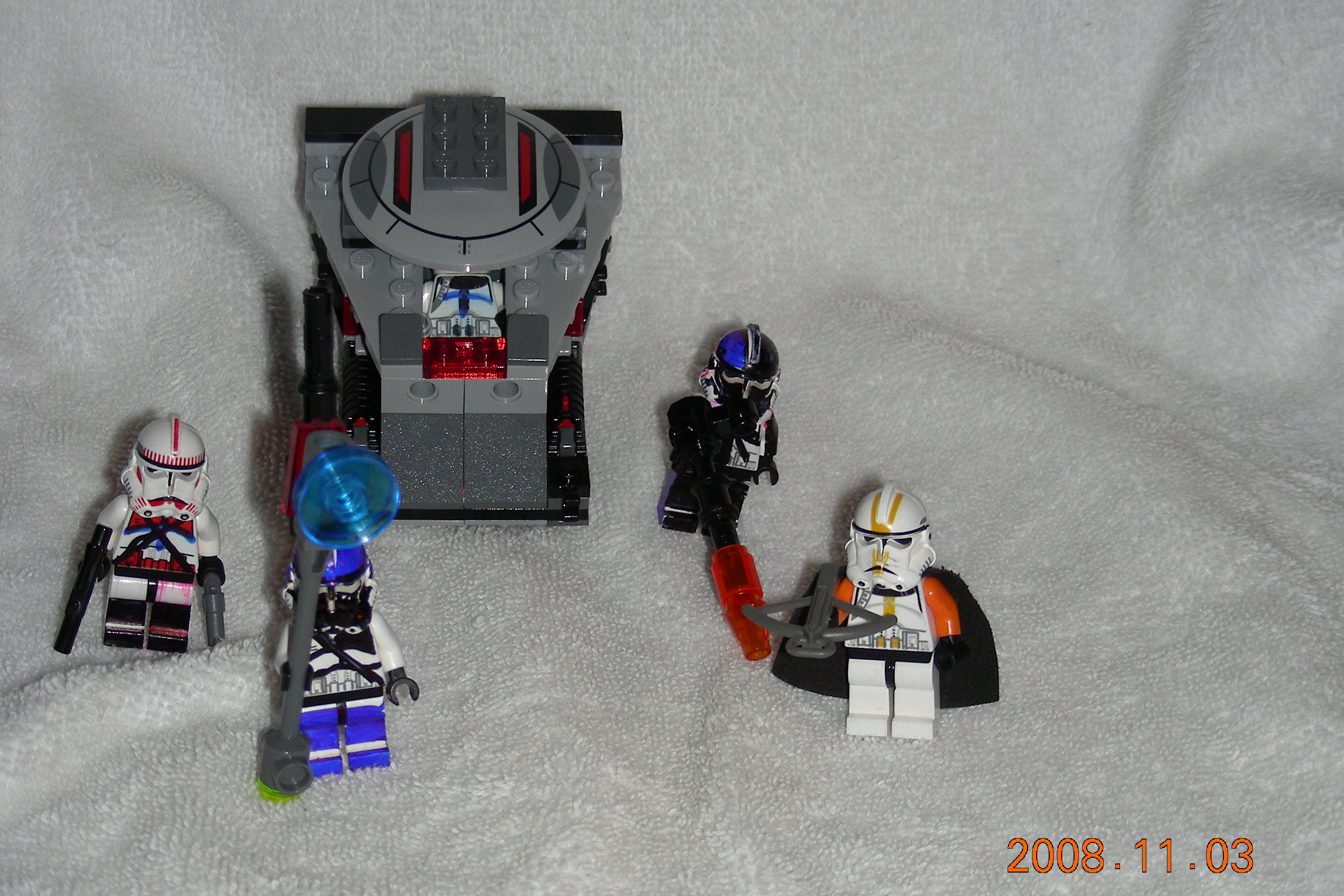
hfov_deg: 27.7
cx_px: 673
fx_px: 2725
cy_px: 456
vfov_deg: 18.7
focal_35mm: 73
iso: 50
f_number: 3.5
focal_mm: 11.7
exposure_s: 1/60.1
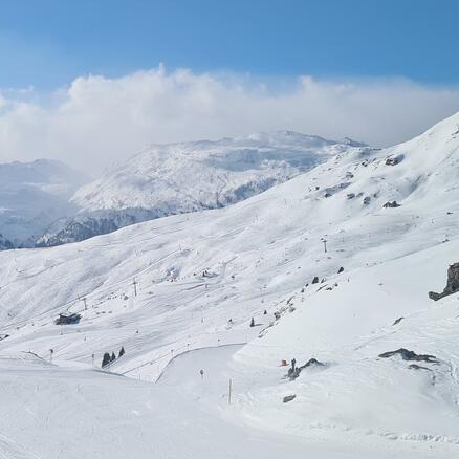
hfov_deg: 30.9
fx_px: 810
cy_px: 236
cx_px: 95
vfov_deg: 31.6
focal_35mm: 54
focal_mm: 5.4
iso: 50
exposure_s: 1/6384
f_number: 1.8
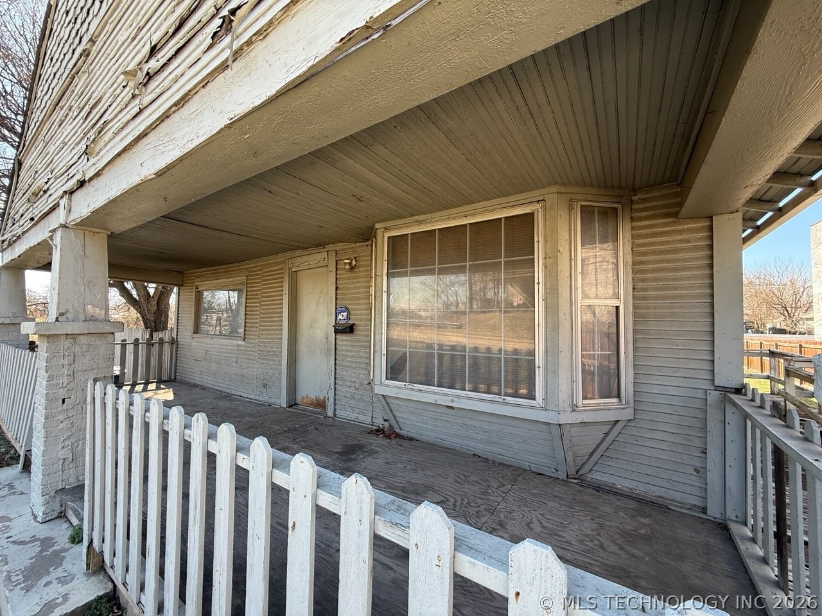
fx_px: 332
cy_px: 308
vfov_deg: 85.7
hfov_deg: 102.1
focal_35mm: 14
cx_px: 411
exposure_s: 1/148
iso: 50
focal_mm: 2.22
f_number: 2.2
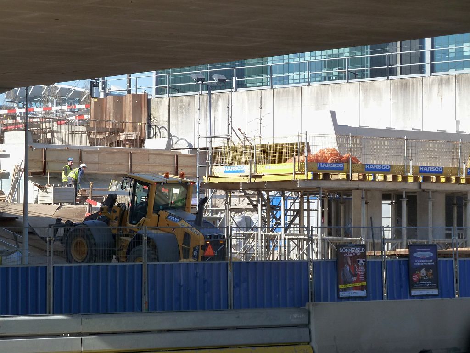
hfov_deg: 17.7
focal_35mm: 111
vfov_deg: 13.3
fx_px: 1507
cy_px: 176
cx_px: 235
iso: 125
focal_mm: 18.2
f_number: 4.4
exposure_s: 1/250
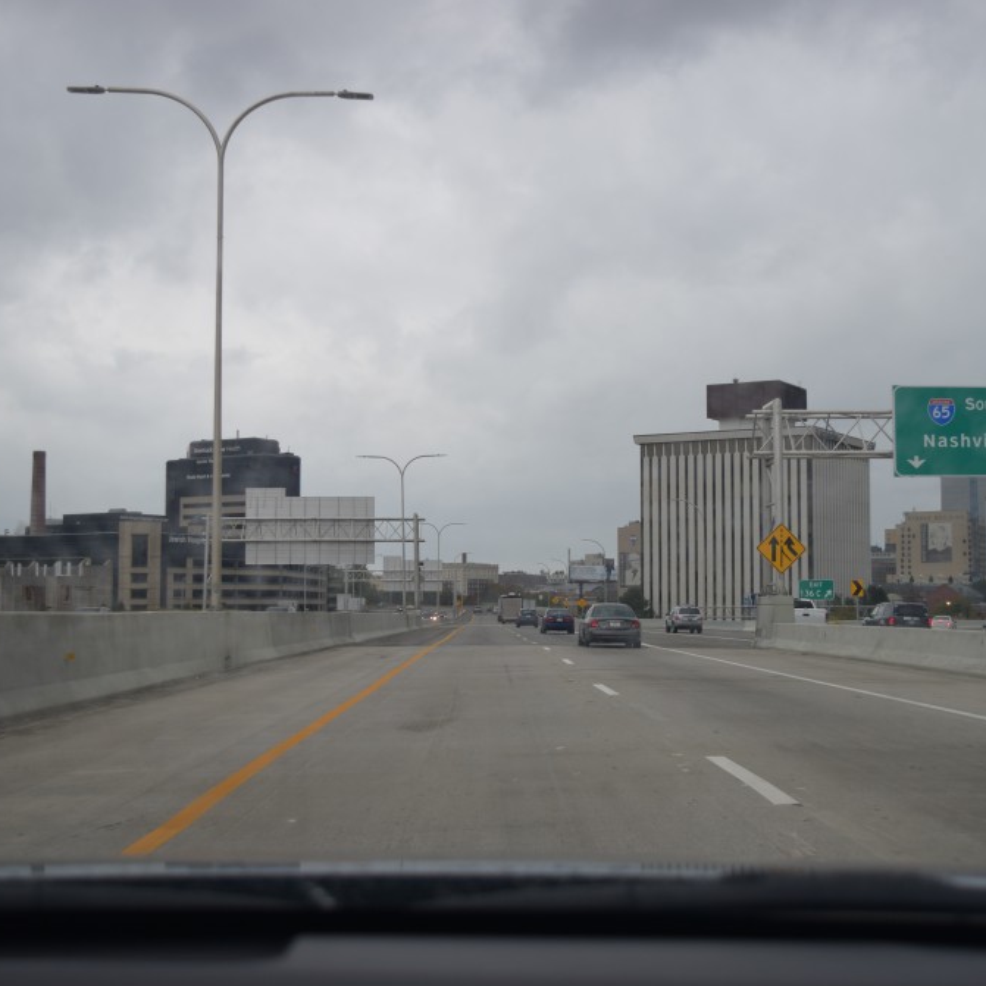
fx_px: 1568
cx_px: 616
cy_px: 498
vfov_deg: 34.9
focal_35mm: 49
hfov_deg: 34.7
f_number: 4
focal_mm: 25
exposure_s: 1/400
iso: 200
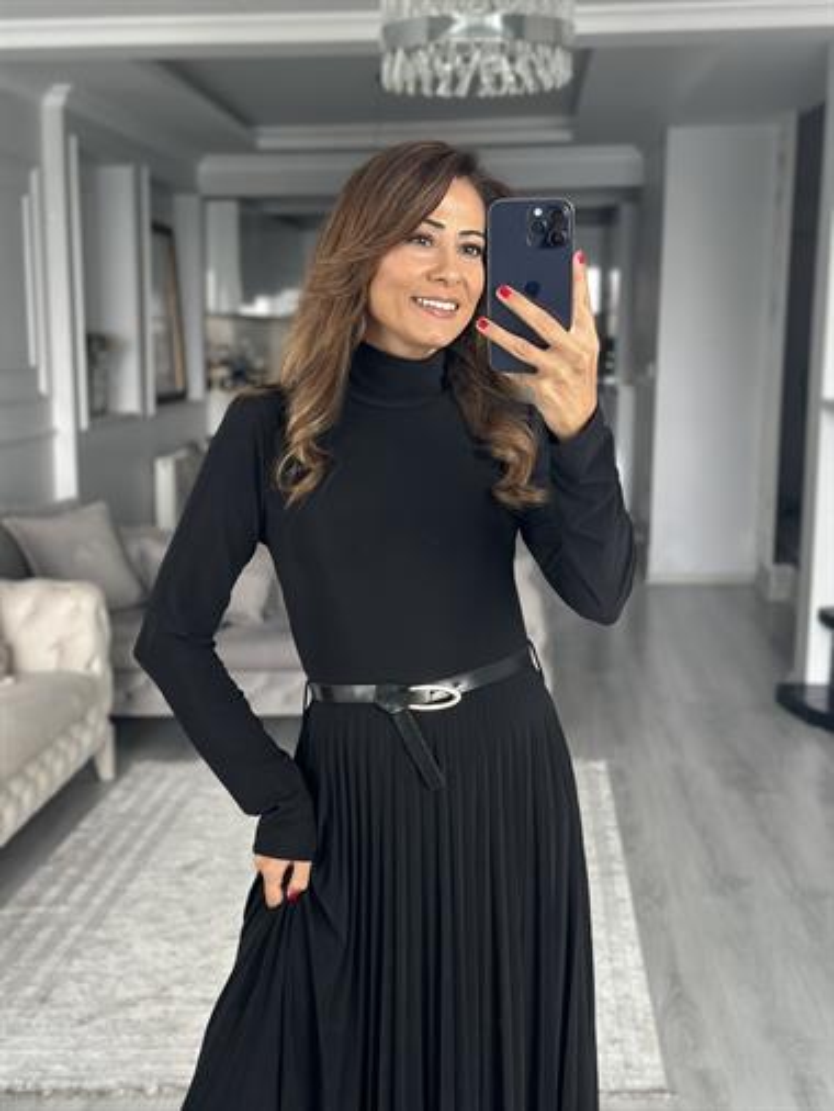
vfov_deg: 39.6
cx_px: 417
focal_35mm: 48
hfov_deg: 30.3
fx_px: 1541
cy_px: 556
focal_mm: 6.86
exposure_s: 1/60
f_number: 1.78
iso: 160
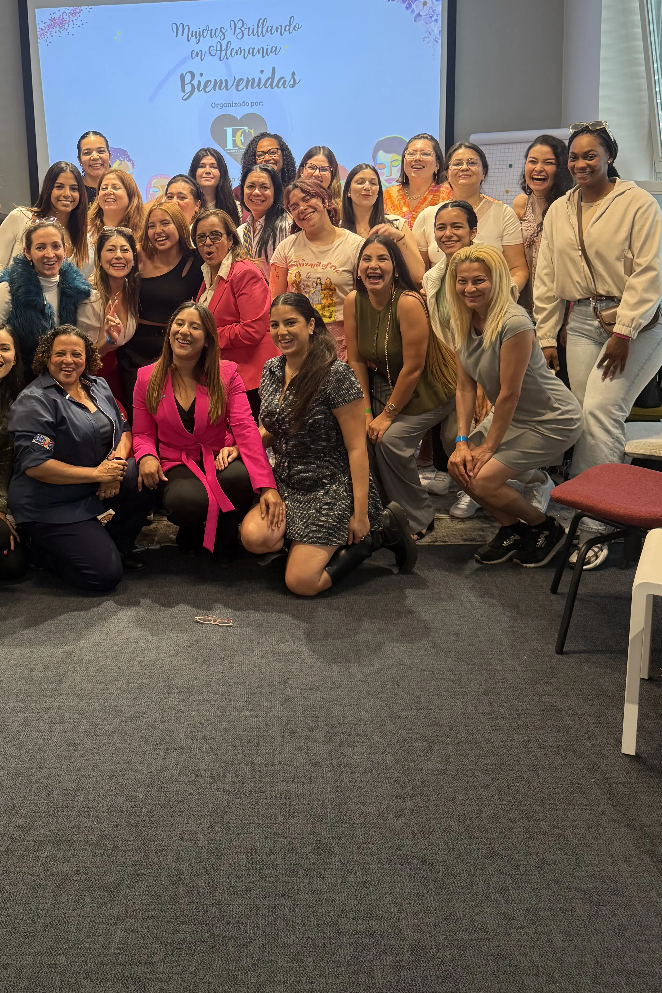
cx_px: 218
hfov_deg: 38.4
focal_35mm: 34
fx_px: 938
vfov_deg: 54.7
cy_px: 332
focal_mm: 6.76
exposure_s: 1/60
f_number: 1.78
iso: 160
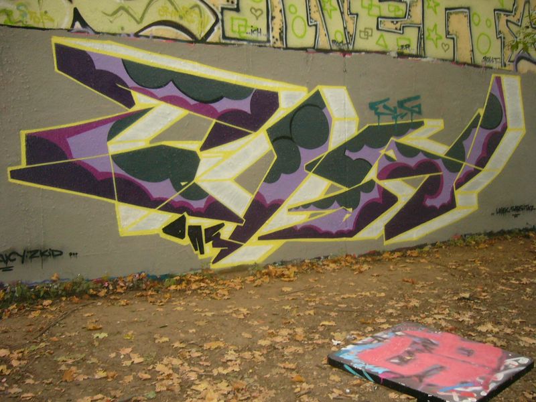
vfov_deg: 40.7
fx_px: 542
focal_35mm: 35
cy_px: 201
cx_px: 268
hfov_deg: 52.6
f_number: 2.8
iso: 200
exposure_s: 1/60
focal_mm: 5.8
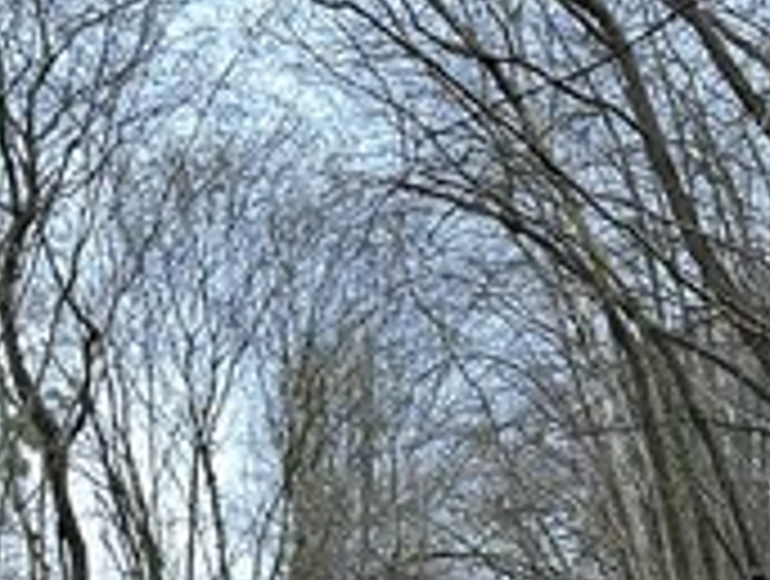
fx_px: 1872
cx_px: 315
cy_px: 913
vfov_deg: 15.9
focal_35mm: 84
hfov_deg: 23.2
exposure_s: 1/264
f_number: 1.78
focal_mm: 6.86
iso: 80
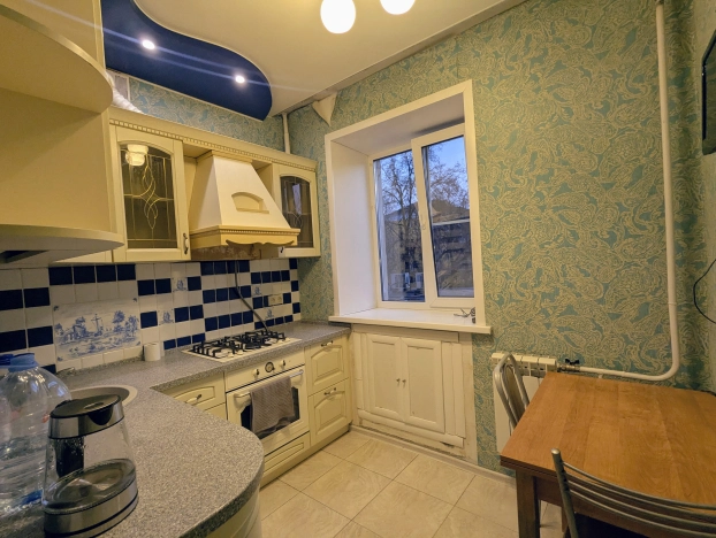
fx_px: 331
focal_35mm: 16
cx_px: 358
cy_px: 269
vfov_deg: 78.2
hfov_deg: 94.4
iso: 203
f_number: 2.2
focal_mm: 2.35
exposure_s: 1/50
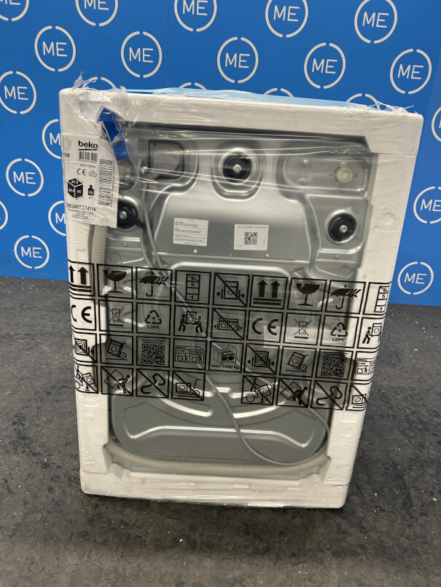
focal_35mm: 26
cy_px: 294
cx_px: 220
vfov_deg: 67.3
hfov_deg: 53.1
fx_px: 441
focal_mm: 5.7
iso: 80
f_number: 1.5
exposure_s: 1/50
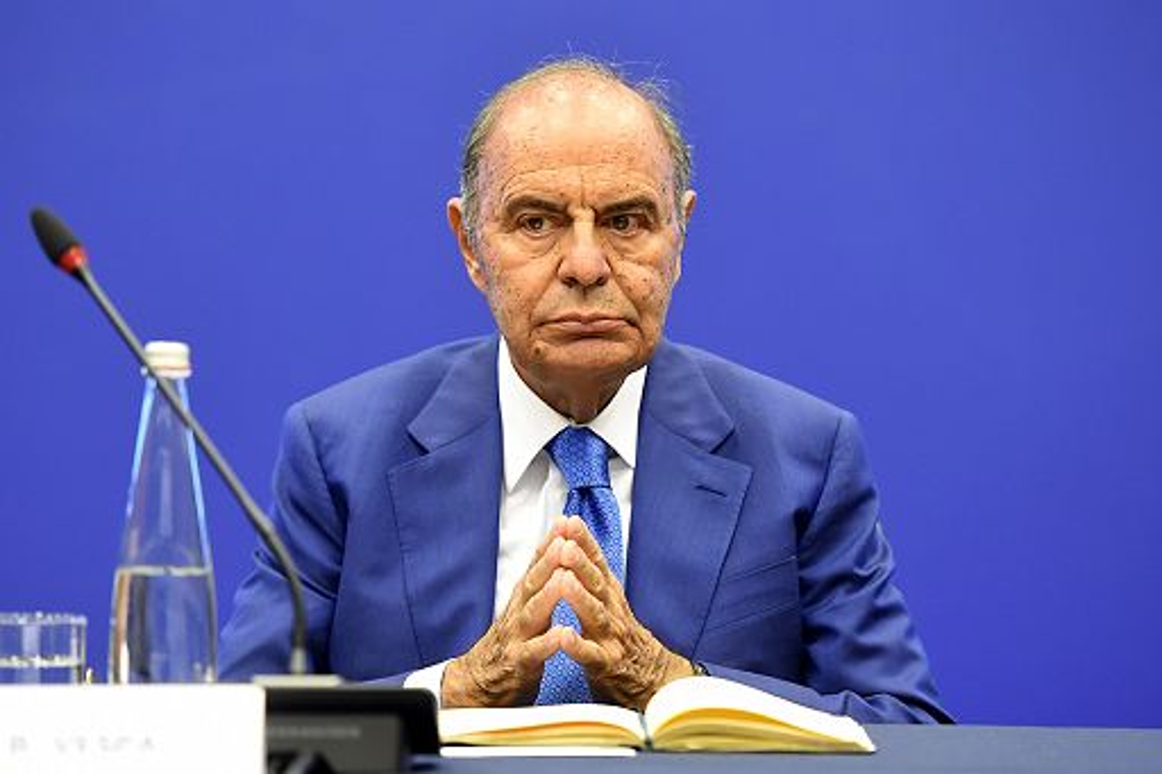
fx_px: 4840
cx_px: 581
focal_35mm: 150
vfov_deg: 9.1
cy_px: 387
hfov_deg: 13.7
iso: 4000
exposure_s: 1/200
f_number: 2.8
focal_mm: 150
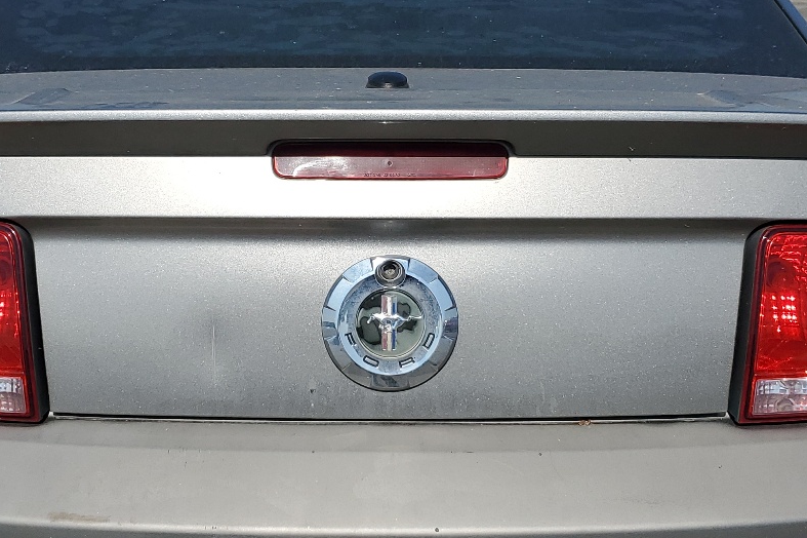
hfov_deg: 36.3
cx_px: 393
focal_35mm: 55
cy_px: 283
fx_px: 1232
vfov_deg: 24.6
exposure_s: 1/10000
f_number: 1.5
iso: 50
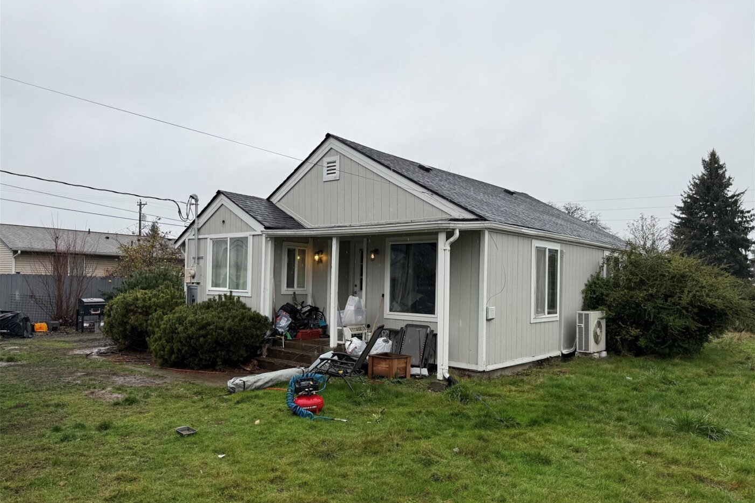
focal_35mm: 25
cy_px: 278
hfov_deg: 71.5
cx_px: 378
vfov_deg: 51.2
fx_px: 524
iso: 80
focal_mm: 6.76
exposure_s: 1/695
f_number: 1.78
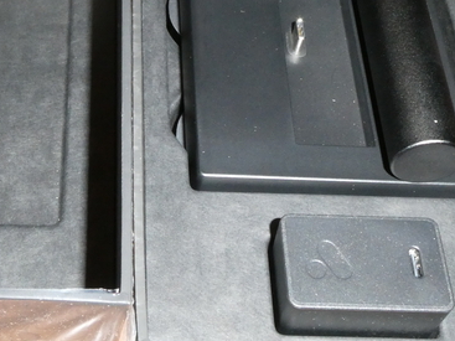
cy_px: 115
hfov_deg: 26.6
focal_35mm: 72
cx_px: 100
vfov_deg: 20.4
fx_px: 946
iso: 640
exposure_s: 1/60
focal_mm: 5.8
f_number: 7.1
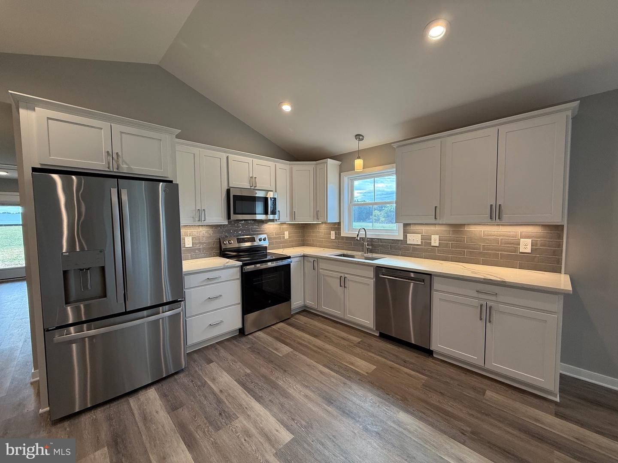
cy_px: 232
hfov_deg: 102.1
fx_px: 250
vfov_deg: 85.7
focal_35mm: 14
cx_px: 309
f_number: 2.2
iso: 125
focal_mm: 2.22
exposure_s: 1/120
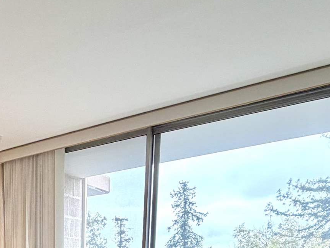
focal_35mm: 50
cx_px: 24
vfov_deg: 22.5
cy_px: 395
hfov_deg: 35.6
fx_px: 477
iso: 80
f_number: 2.2
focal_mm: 2.22
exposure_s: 1/120
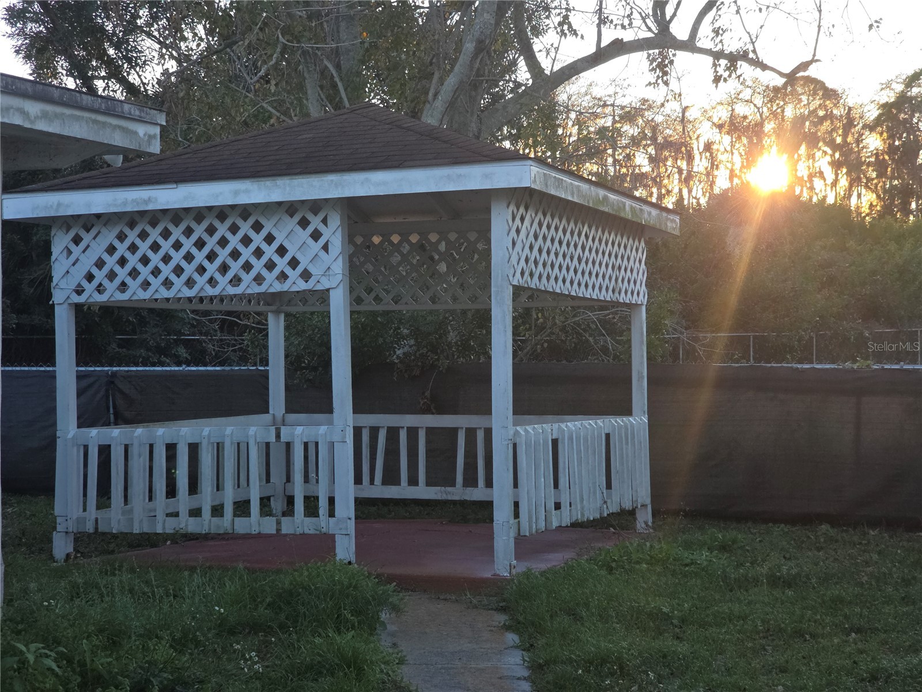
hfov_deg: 28.2
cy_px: 346
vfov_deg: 21.3
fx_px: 1838
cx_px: 461
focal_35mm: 69
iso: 50
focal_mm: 7.9
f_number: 2.4
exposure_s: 1/235
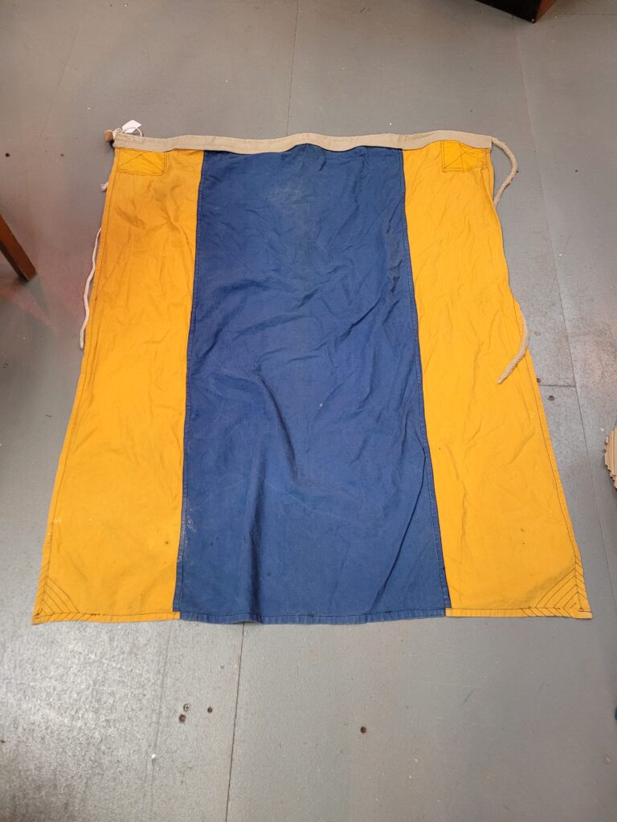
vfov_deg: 67.3
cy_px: 411
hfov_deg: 53.1
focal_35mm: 26
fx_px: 618
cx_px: 308
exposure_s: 1/50
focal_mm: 5.4
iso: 500
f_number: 1.8
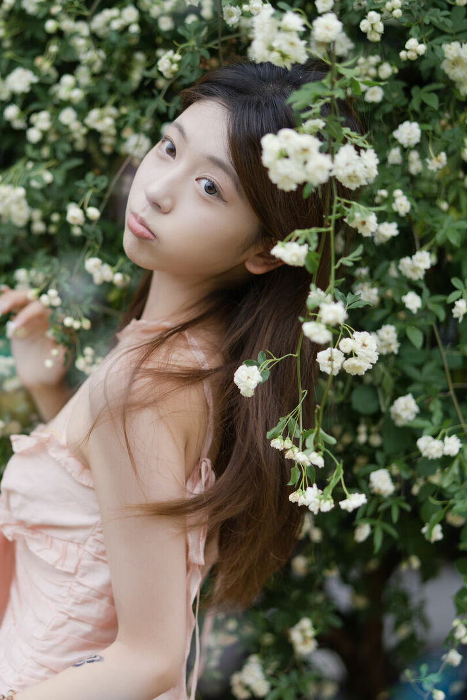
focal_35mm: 74
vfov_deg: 27.3
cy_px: 359
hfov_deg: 18.3
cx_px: 134
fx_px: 1440
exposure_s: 1/1000
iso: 100
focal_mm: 50
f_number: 1.4
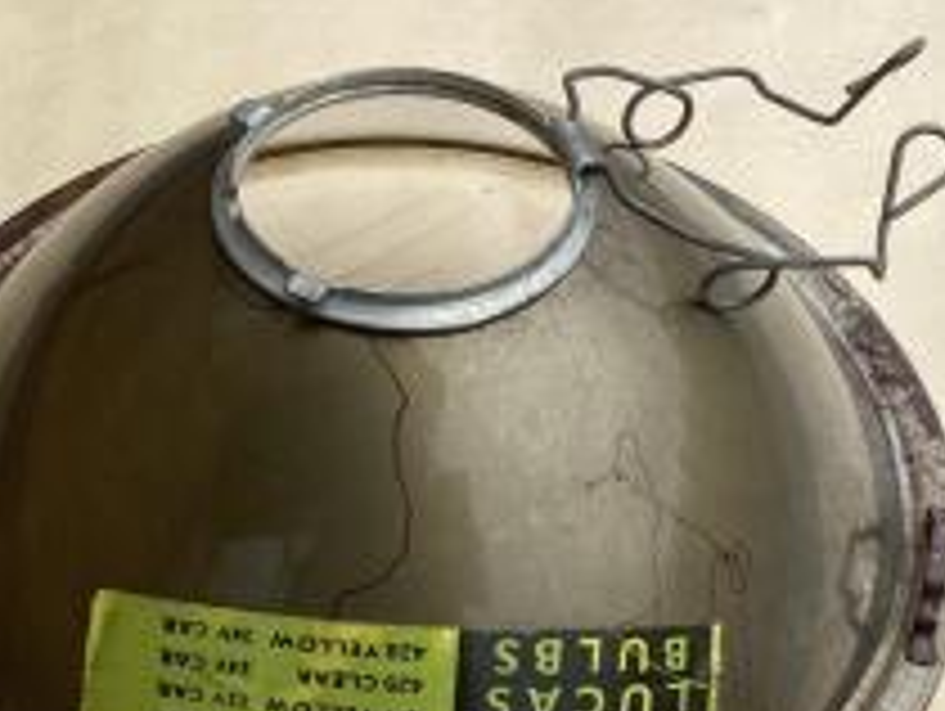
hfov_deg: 32.6
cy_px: 508
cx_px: 392
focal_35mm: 59
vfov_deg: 24.7
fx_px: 1613
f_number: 2.4
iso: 25
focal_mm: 3.3
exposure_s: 1/351
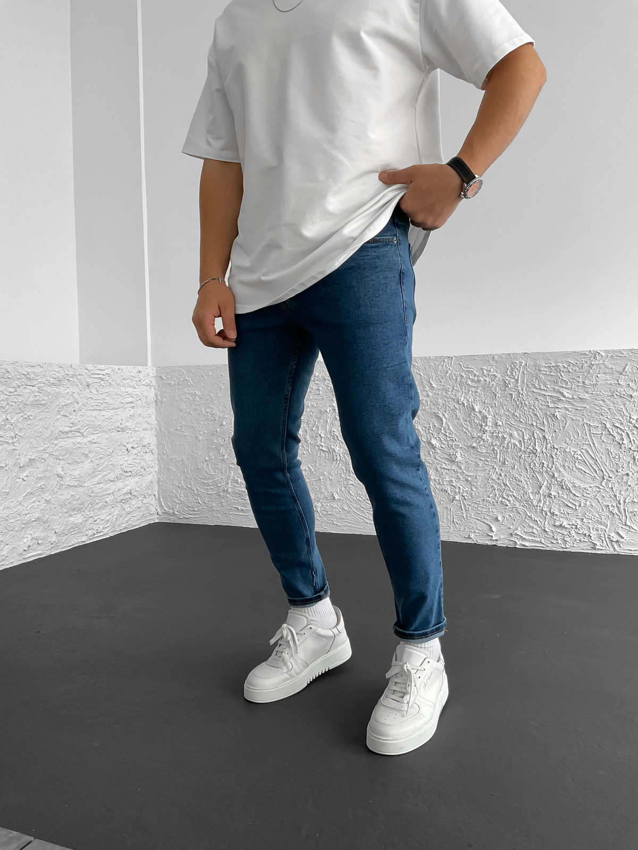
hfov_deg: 48.2
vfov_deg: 61.7
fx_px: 713
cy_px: 425
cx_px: 319
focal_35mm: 29
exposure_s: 1/100
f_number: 1.8
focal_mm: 3
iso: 64
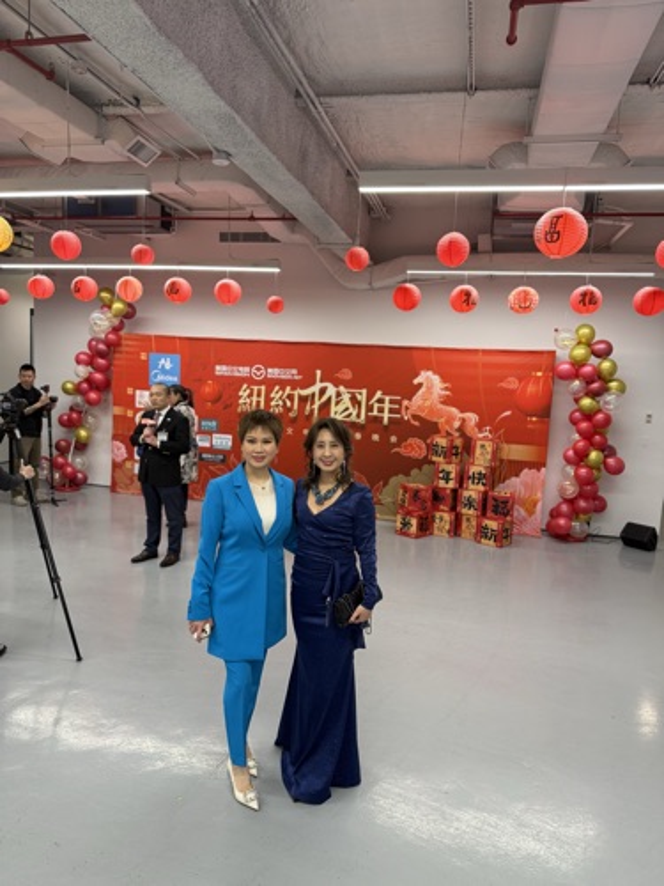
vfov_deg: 71.6
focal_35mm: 24
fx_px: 614
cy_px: 443
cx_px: 332
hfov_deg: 56.8
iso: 160
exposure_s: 1/120
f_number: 1.78
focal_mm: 6.76
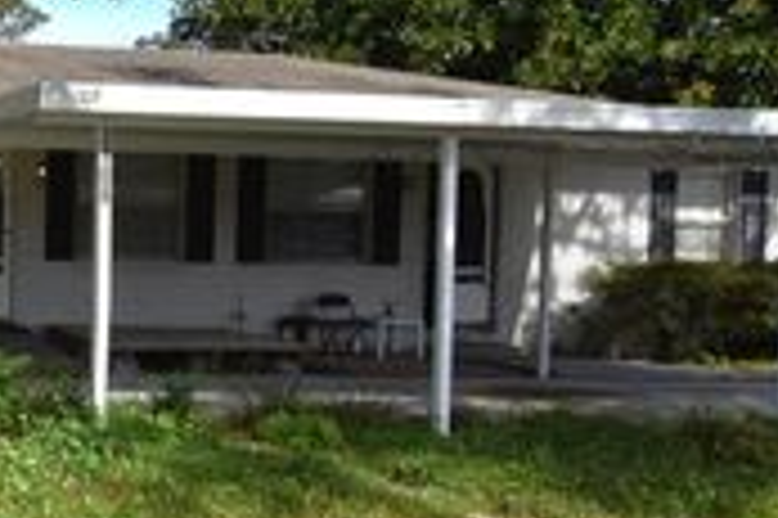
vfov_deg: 25.9
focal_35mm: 52
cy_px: 254
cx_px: -175
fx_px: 1123
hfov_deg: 31.5
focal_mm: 12
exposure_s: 1/250
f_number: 9
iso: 100
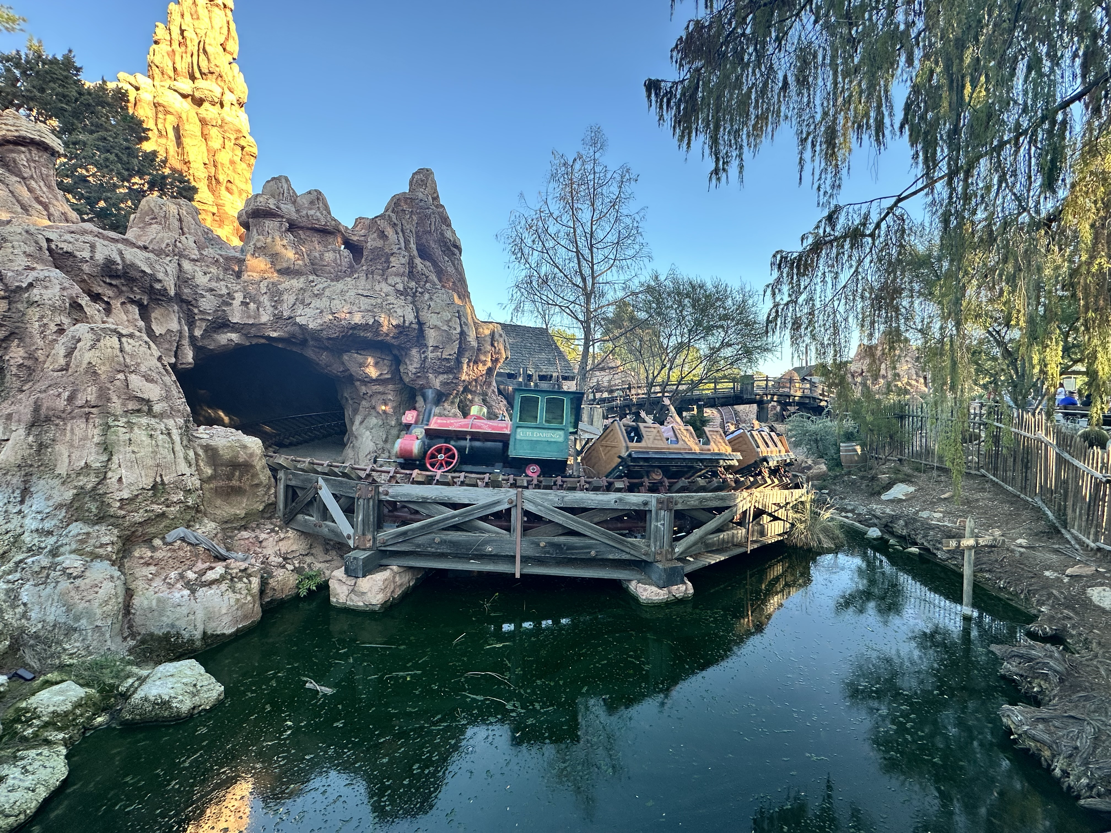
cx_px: 556
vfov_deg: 85.7
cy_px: 416
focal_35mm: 14
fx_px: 449
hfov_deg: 102.1
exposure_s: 1/157
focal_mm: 2.22
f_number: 2.2
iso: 40
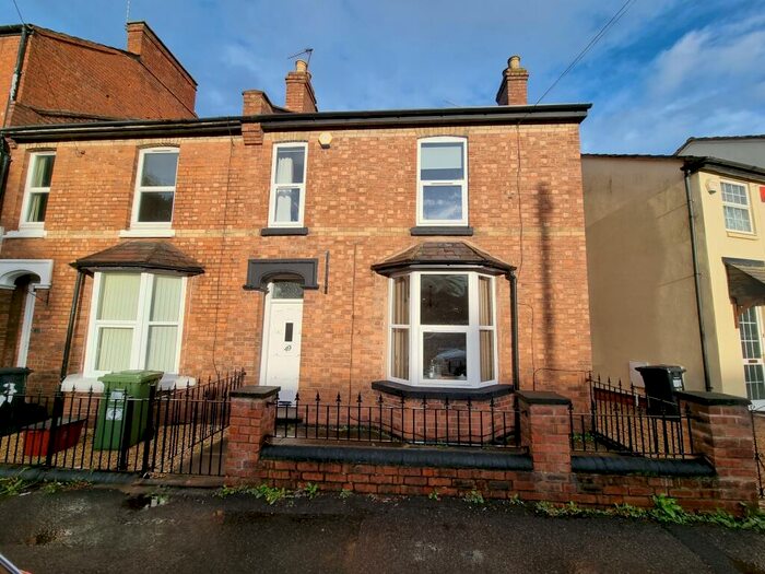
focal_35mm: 13
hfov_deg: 106.2
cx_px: 382
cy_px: 287
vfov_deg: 89.9
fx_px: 287
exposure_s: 1/1232
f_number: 2.2
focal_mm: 2.2
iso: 50
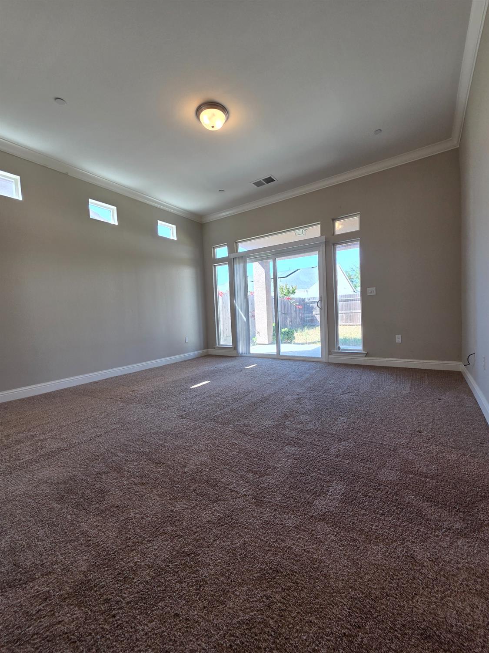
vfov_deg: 106.2
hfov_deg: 89.9
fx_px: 245
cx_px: 244
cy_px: 326
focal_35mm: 13
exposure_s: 1/120
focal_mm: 2.2
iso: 80
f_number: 2.2
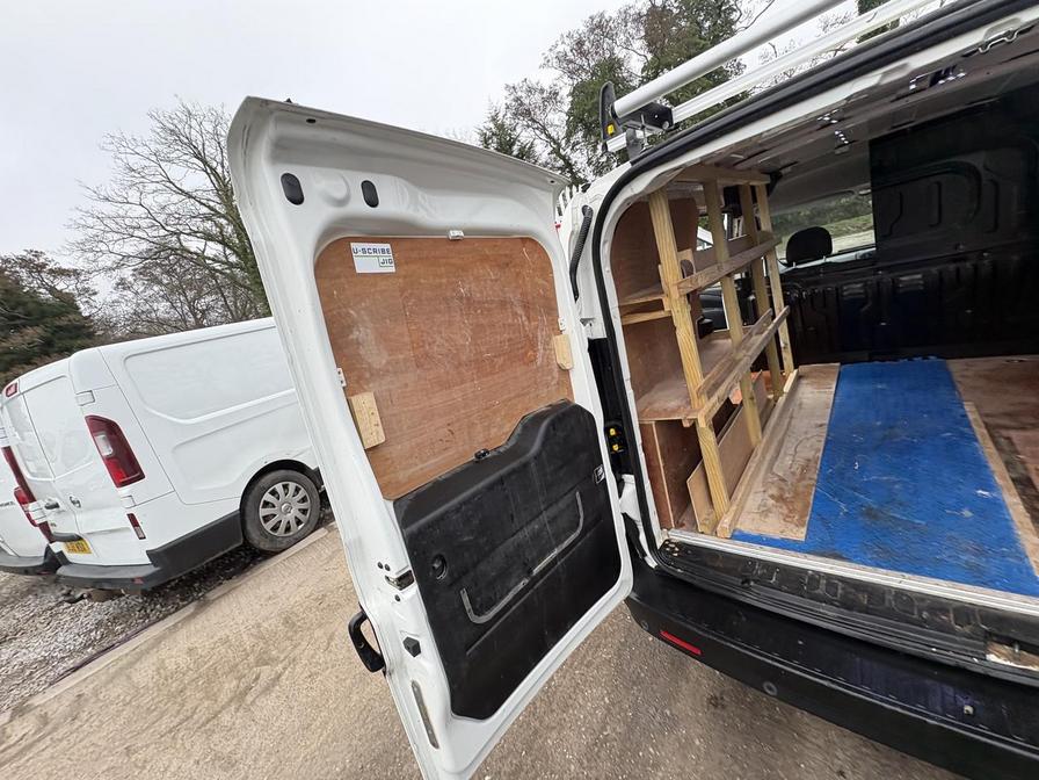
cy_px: 390
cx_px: 520
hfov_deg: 102.1
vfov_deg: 85.7
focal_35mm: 14
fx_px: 420
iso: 64
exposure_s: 1/180
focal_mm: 2.22
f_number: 2.2
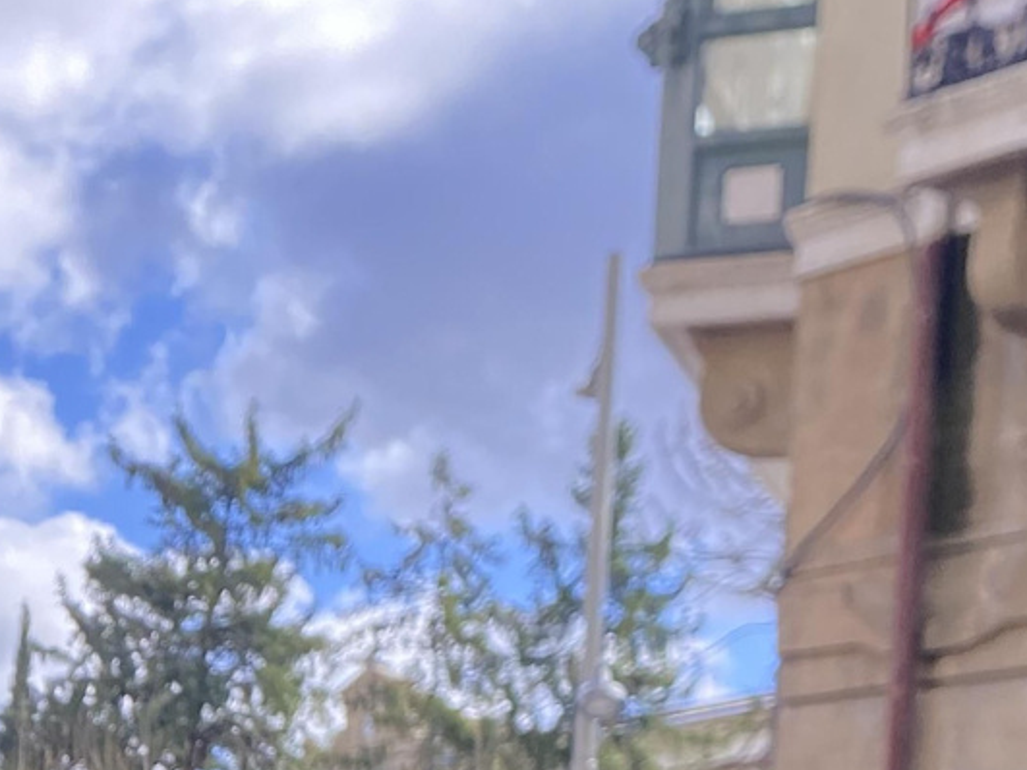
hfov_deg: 18.9
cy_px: 1037
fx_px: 2907
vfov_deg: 14.4
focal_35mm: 98
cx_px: -228
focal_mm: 4.25
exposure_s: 1/1114
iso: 32
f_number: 1.8
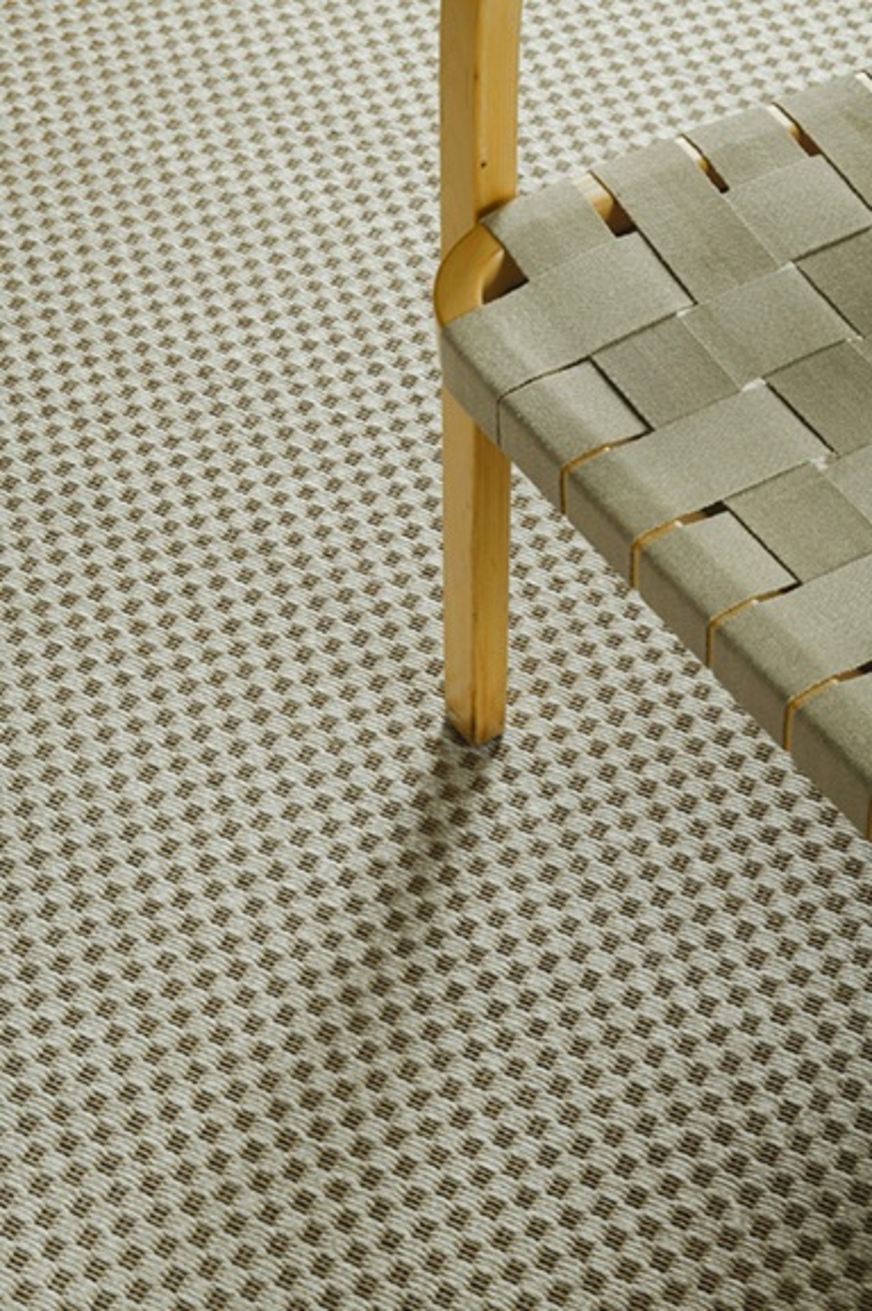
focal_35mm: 70
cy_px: 656
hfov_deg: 19.4
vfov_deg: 28.9
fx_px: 2546
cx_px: 436
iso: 200
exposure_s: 1
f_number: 11
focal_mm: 70
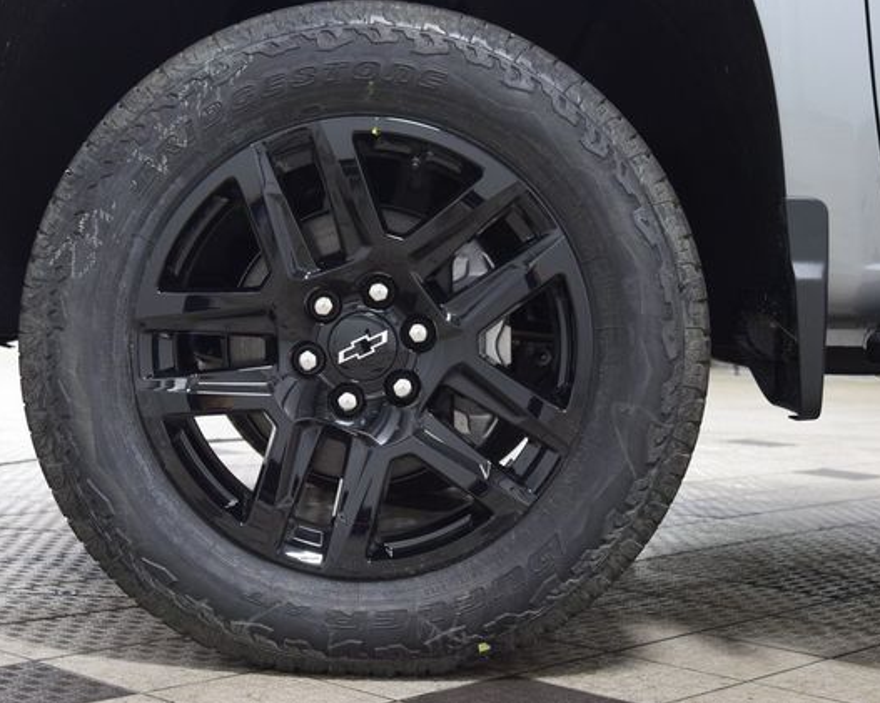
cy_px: 350
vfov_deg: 23.5
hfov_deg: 29.1
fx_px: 1692
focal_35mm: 65
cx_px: 367
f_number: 6.3
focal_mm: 38
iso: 1250
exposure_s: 1/15
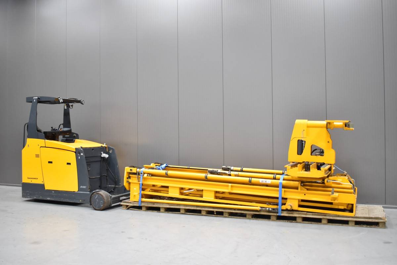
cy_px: 132
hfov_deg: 55.1
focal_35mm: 34
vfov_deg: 38.4
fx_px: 380
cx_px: 198
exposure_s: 1/50
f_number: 4.5
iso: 1250
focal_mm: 23
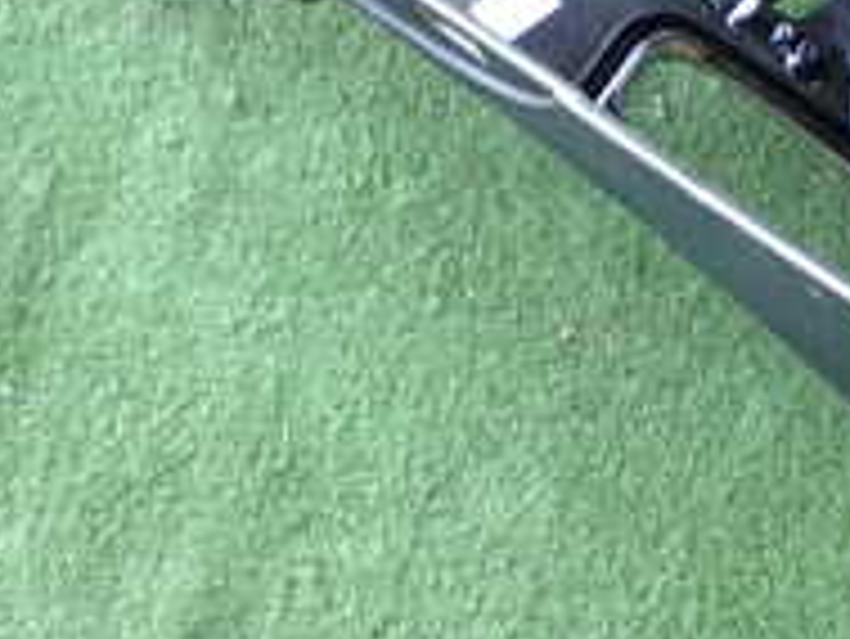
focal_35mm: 130
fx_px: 3194
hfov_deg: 14.7
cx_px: 967
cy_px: 86
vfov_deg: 11.4
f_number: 2.8
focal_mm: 7.31
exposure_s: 1/40
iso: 250
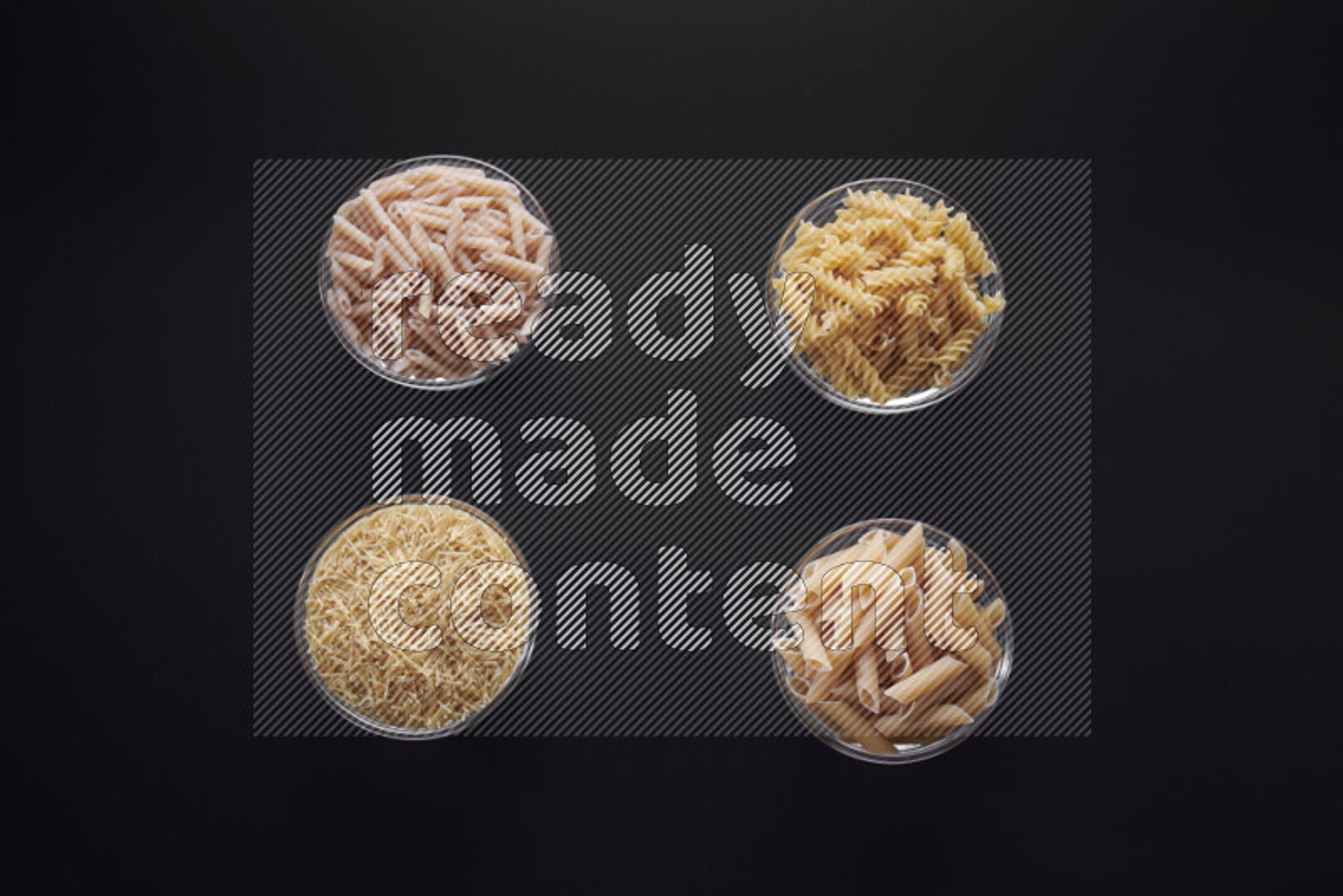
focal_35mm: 50
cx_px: 672
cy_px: 448
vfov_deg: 27.0
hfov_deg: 39.6
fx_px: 1866
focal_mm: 50
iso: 100
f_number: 8
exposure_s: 1/100
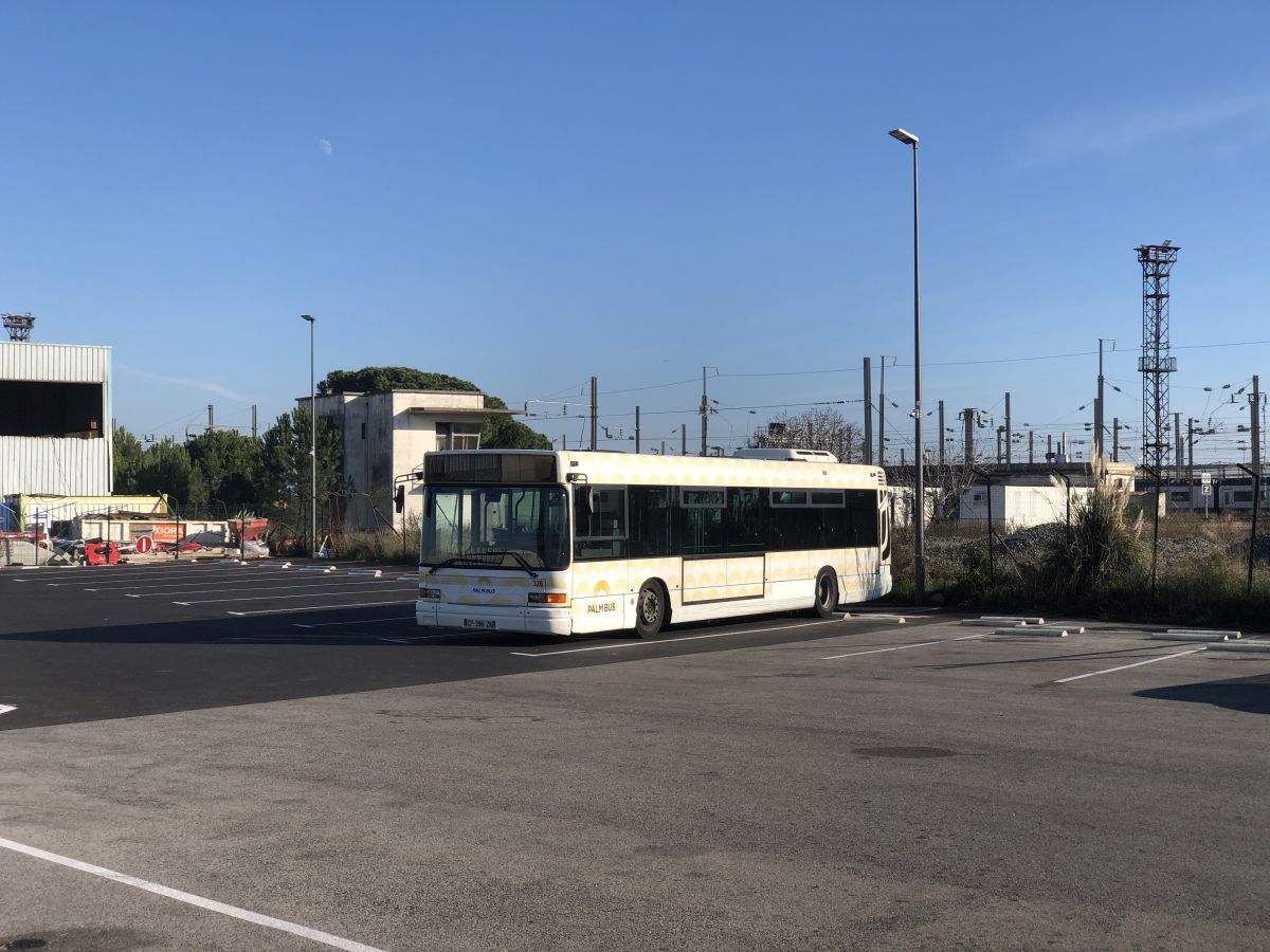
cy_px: 476
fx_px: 1908
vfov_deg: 28.0
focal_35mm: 52
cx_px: 635
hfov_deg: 36.8
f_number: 2.4
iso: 16
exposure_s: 1/1171
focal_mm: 6
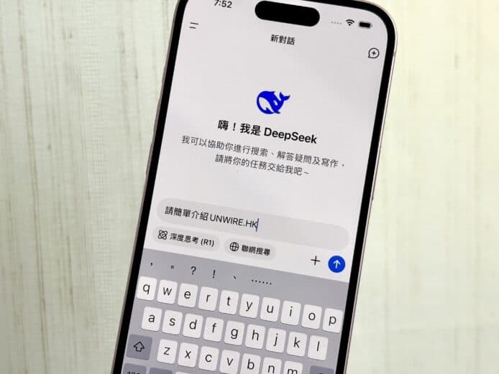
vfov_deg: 28.0
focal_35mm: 52
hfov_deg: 36.8
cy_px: 187
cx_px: 250
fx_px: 750
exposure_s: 1/319
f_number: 1.6
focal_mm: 5.96
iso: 40
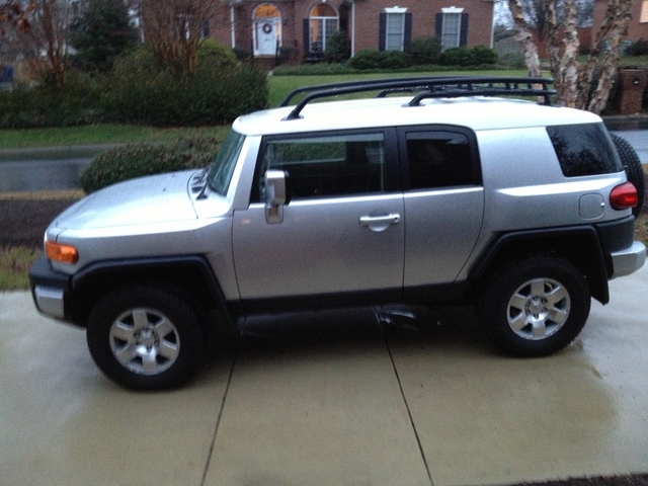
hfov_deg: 52.6
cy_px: 243
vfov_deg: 40.7
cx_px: 324
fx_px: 655
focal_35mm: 35
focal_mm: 4.28
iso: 400
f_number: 2.4
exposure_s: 1/15
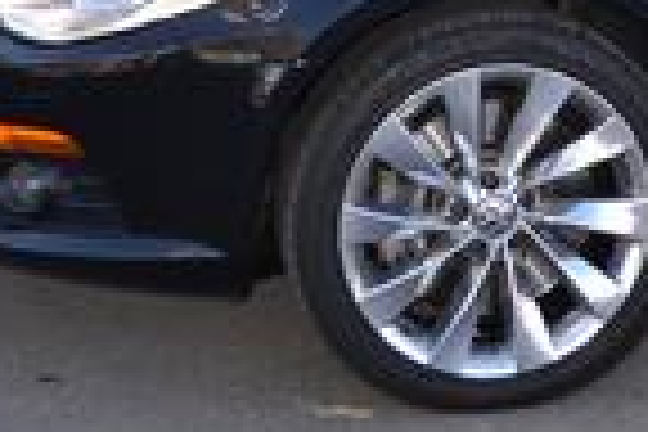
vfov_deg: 10.7
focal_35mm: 120
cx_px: 878
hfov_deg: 16.0
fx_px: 2160
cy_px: -349
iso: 100
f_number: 4
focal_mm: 18
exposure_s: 1/160
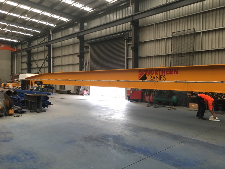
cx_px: 112
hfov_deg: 61.7
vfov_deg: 48.2
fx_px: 188
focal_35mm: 29
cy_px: 84
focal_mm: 4.15
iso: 50
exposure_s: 1/33
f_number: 2.2
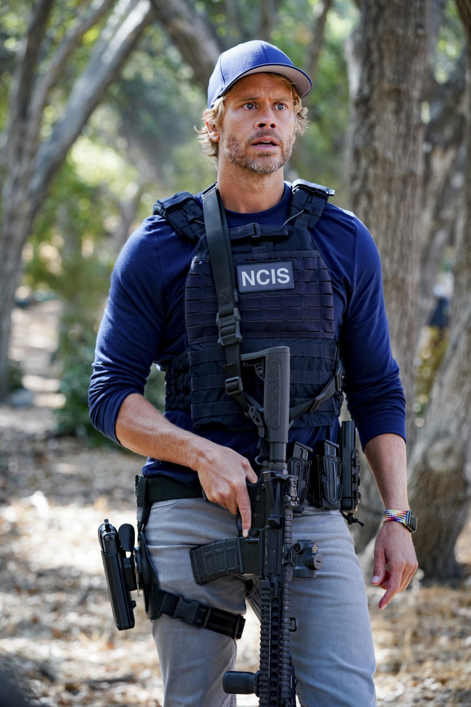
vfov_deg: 18.8
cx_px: 236
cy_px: 354
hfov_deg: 12.6
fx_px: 2139
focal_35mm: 109
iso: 1000
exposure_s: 1/400
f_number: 5
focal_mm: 109
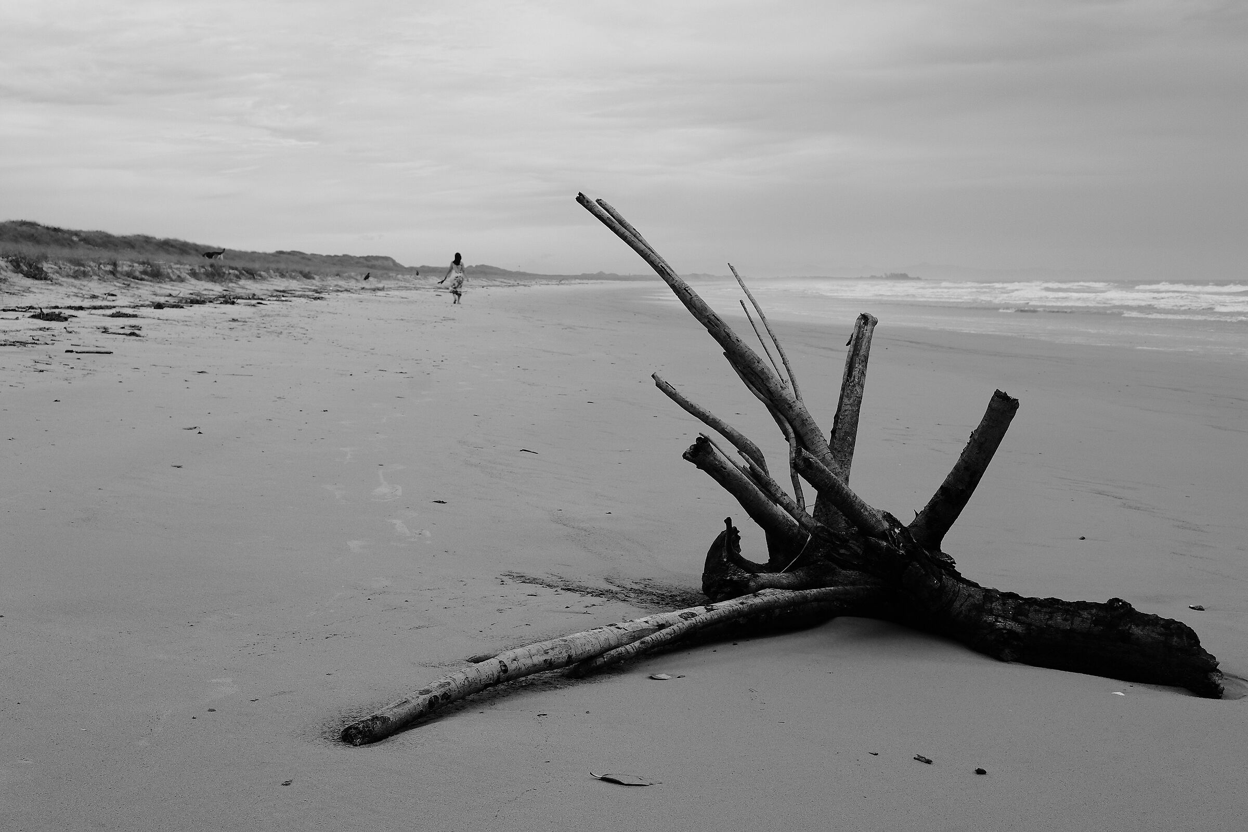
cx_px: 624
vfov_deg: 32.6
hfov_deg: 47.4
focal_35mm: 41
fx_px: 1421
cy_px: 416
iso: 800
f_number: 9
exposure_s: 1/2000
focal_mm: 27
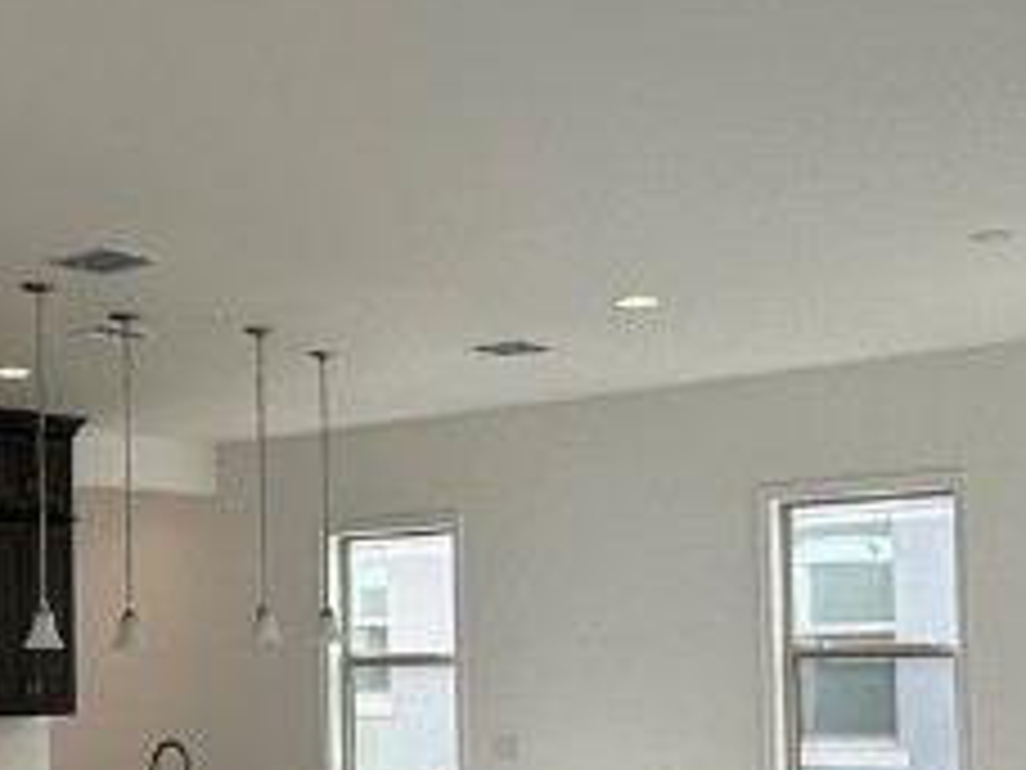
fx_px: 1867
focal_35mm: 63
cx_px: 212
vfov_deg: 22.9
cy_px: 621
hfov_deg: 30.0
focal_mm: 2.22
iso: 40
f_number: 2.2
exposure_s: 1/196
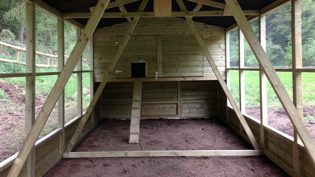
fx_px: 301
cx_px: 158
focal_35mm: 36
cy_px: 63
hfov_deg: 55.3
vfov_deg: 32.6
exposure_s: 1/120
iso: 80
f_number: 2.4
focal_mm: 4.13
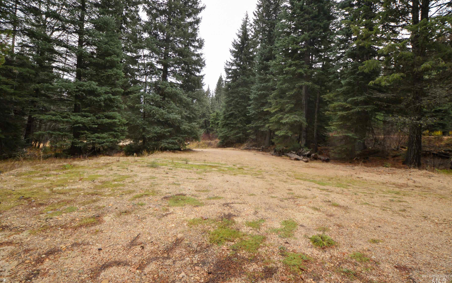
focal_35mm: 16
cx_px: 221
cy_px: 134
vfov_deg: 71.2
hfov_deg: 97.8
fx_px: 197
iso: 125
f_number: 4
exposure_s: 1/125
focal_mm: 10
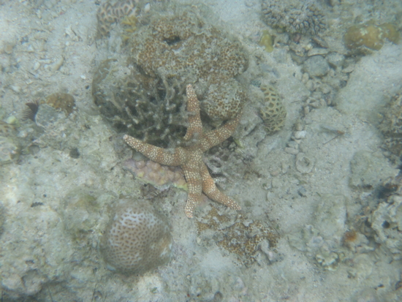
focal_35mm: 60
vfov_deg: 24.4
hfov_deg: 32.2
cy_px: 151
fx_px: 697
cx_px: 201
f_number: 5.3
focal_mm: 10.73
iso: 80
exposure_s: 1/160
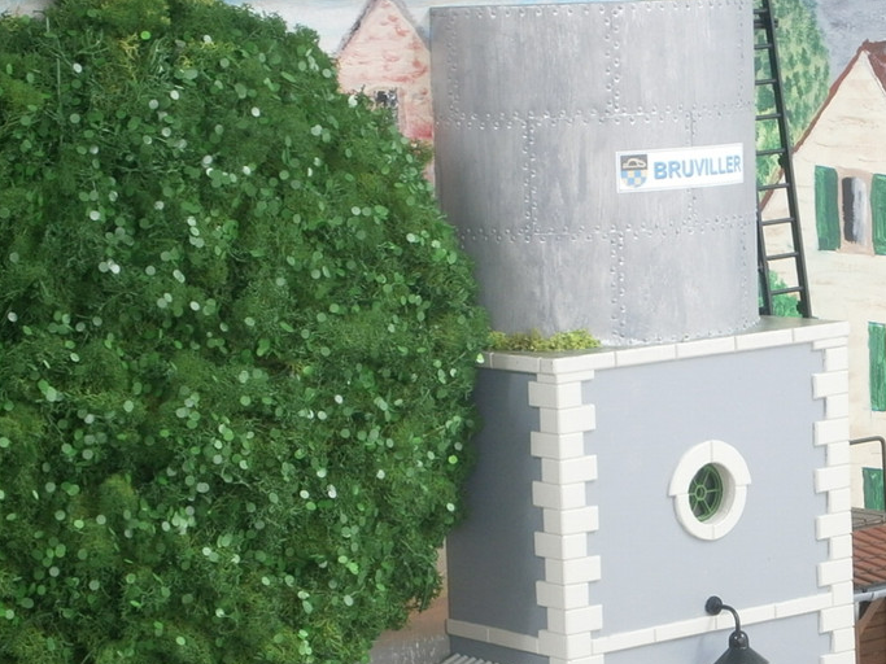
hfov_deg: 17.2
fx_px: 2917
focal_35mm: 114
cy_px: 494
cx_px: 627
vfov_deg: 12.9
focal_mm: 13
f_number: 4.4
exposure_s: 1/2
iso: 125
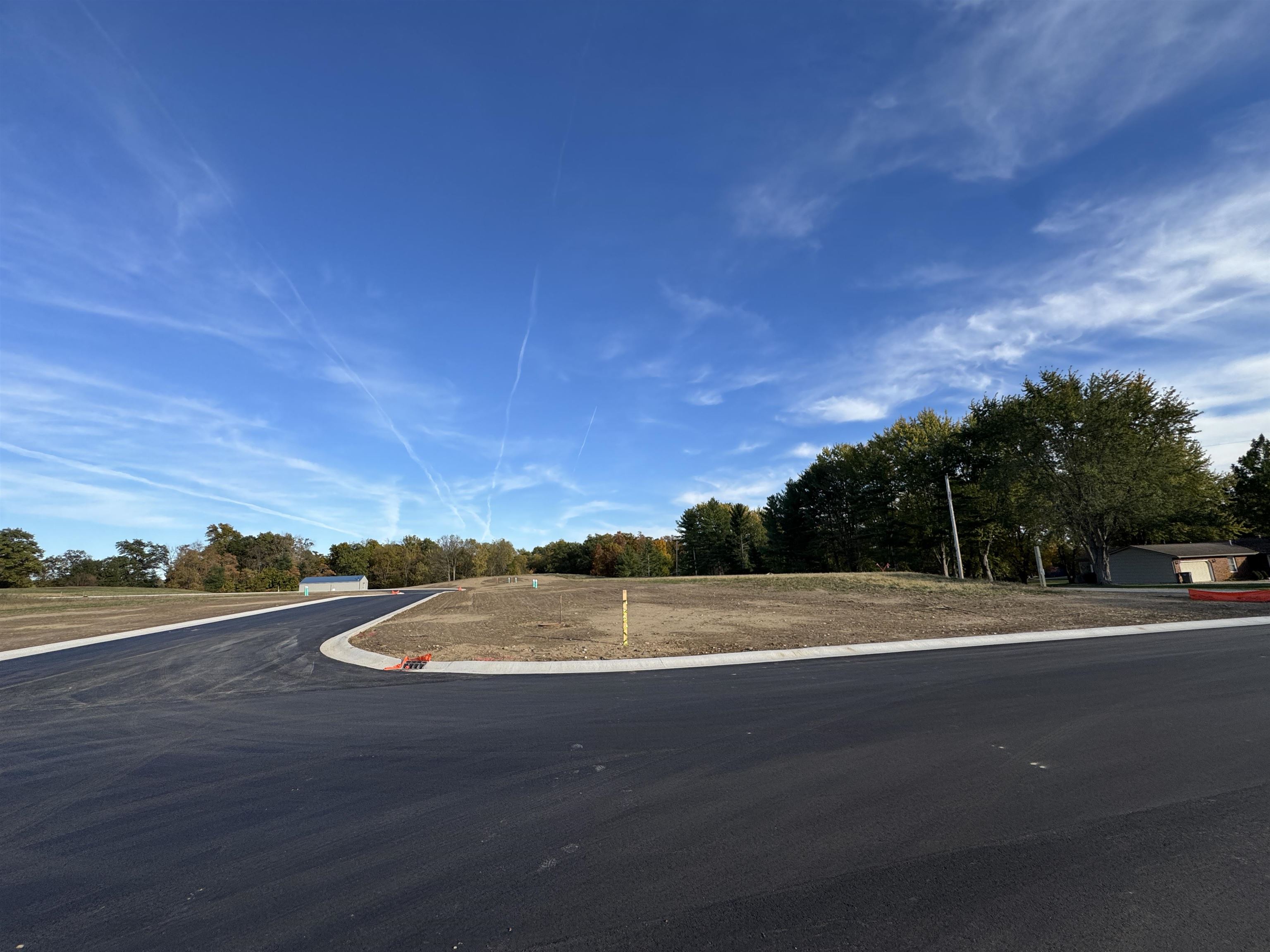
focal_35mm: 14
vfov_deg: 85.7
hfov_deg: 102.1
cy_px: 476
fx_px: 514
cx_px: 635
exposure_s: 1/1449
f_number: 2.2
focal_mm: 2.22
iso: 50
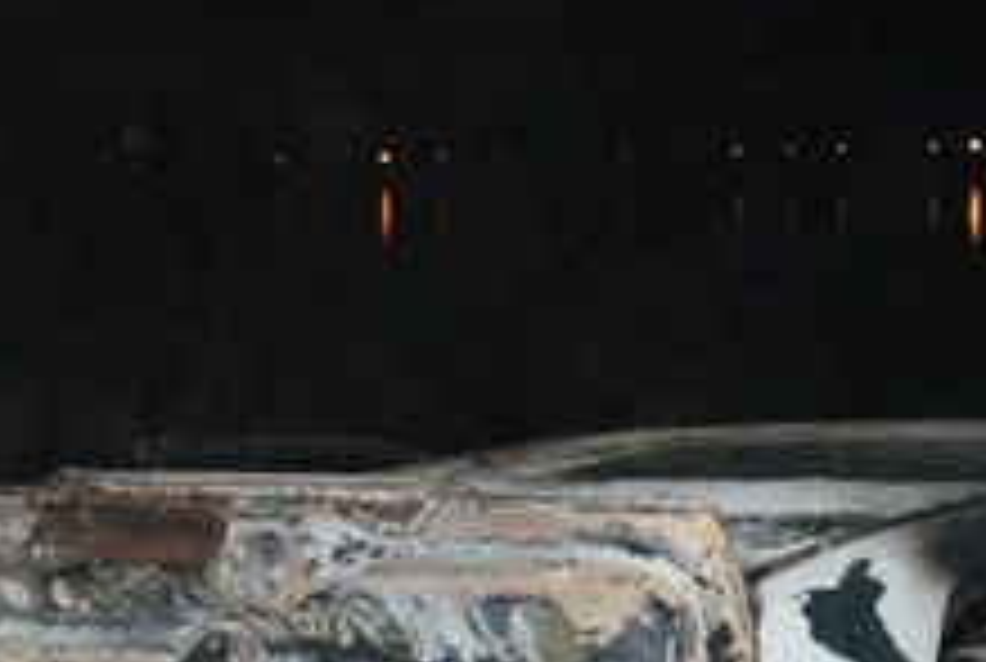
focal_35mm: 105
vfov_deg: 13.0
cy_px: 621
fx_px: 2882
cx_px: 887
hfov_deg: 19.1
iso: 500
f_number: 4.5
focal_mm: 24
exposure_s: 1/60
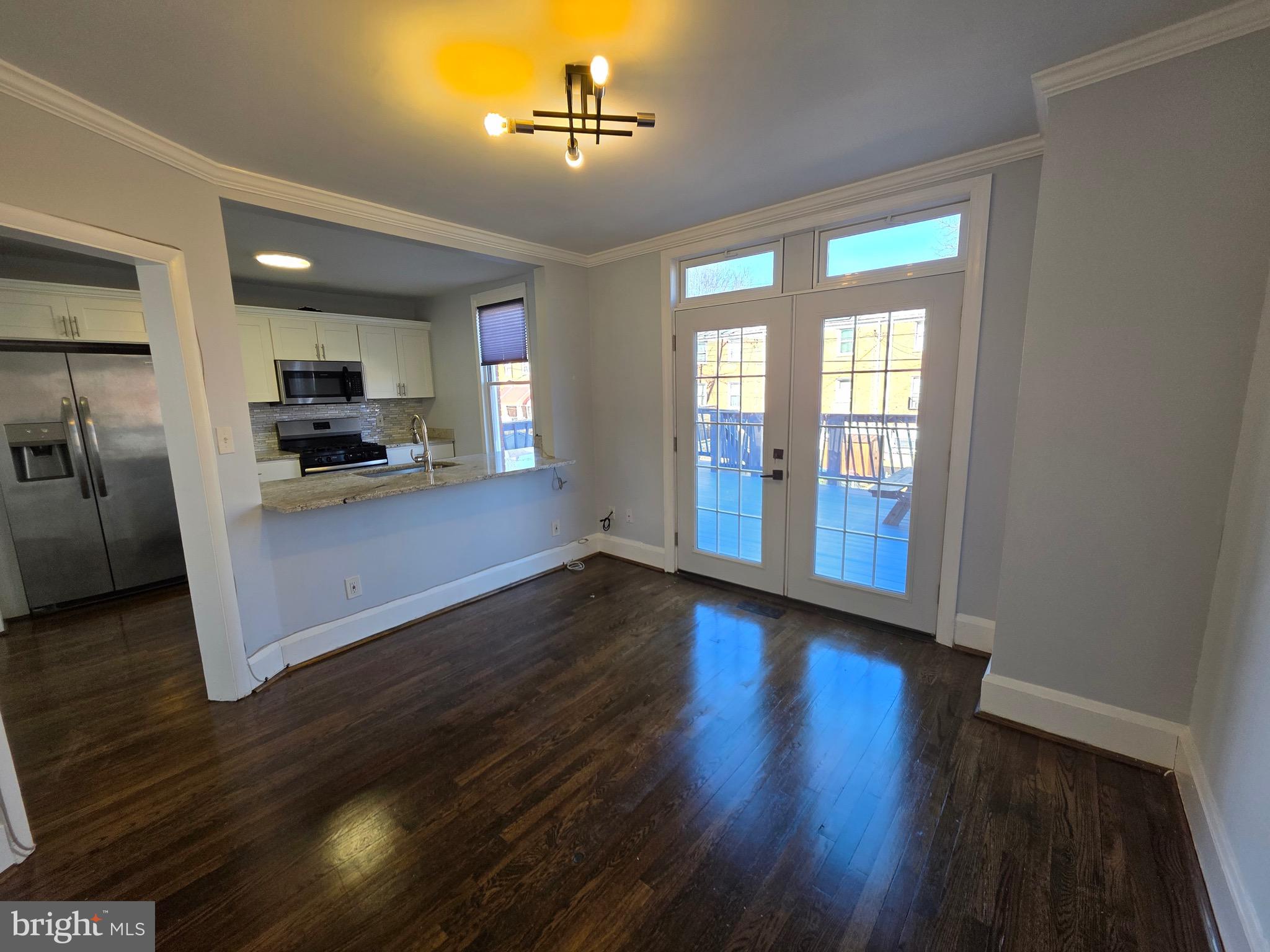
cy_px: 476
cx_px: 635
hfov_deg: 106.2
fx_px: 477
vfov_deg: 89.9
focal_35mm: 13
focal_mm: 2.2
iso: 64
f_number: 1.9
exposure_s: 1/120
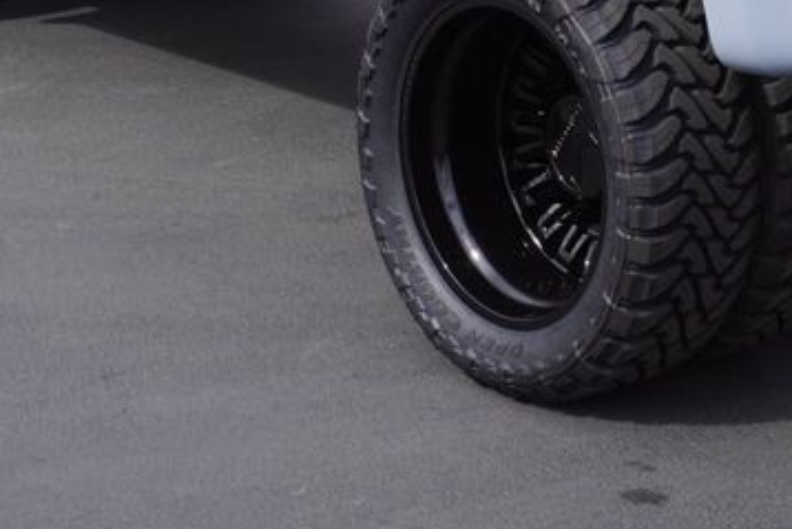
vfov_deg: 13.0
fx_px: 2267
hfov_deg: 19.5
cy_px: -97
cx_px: 670
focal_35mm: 103
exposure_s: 1/160
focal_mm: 24
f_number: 10
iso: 100
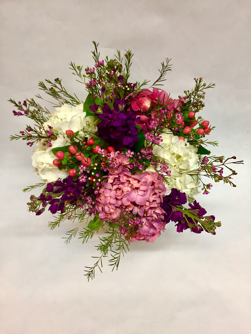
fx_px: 280
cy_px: 167
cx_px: 126
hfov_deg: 48.2
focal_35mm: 29
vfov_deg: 61.7
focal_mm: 4.15
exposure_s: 1/30
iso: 80
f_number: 2.2
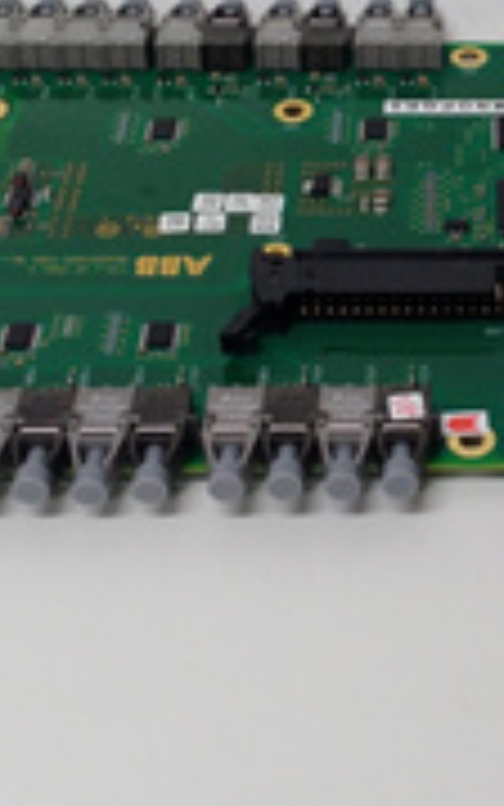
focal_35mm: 80
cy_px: 187
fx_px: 1757
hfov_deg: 16.0
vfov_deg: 25.5
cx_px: 518
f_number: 2
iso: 157
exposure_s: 1/33
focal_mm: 3.79
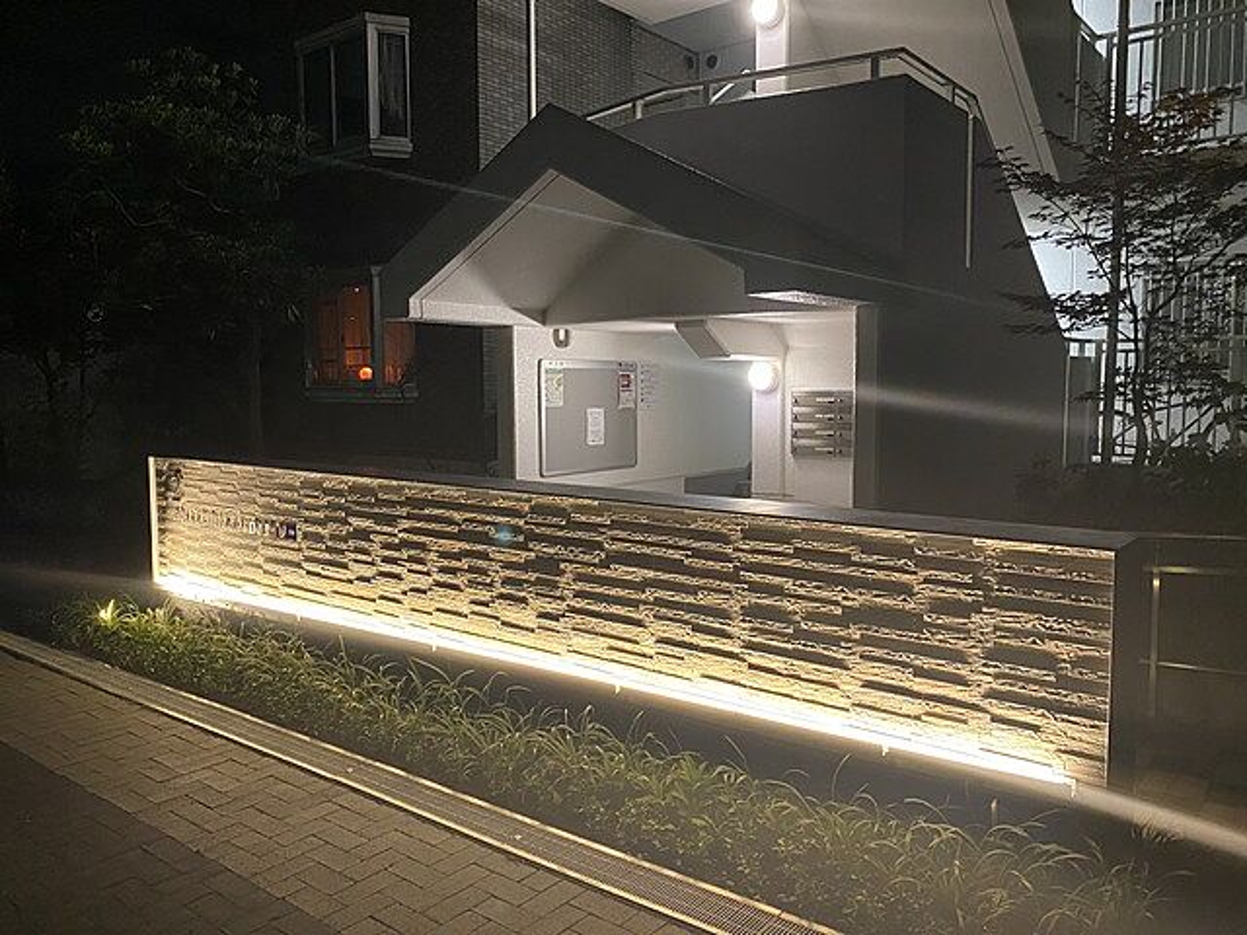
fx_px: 937
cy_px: 468
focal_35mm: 26
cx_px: 624
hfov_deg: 67.3
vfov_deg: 53.1
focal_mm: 4.25
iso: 640
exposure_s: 1/40
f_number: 1.8
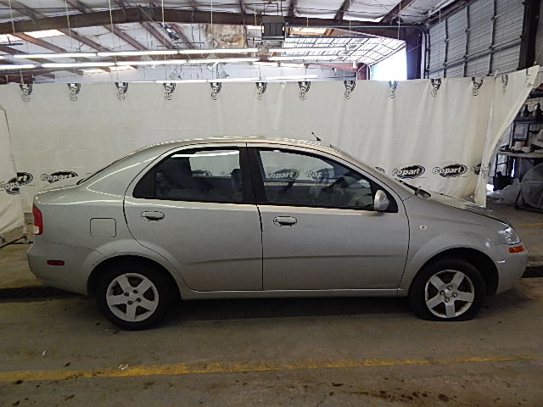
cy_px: 204
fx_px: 345
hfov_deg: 76.4
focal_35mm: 22
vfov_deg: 61.1
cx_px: 272
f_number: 3
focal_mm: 4
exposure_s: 1/160
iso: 400
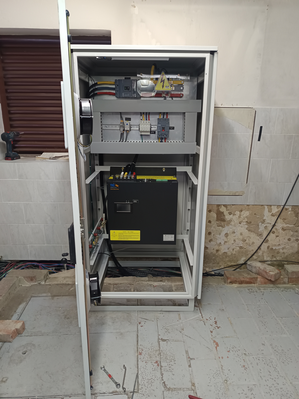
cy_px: 200
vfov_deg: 71.6
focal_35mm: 24
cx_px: 150
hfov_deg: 56.8
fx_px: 276
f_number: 1.7
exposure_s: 1/30
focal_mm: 5.31
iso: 1128
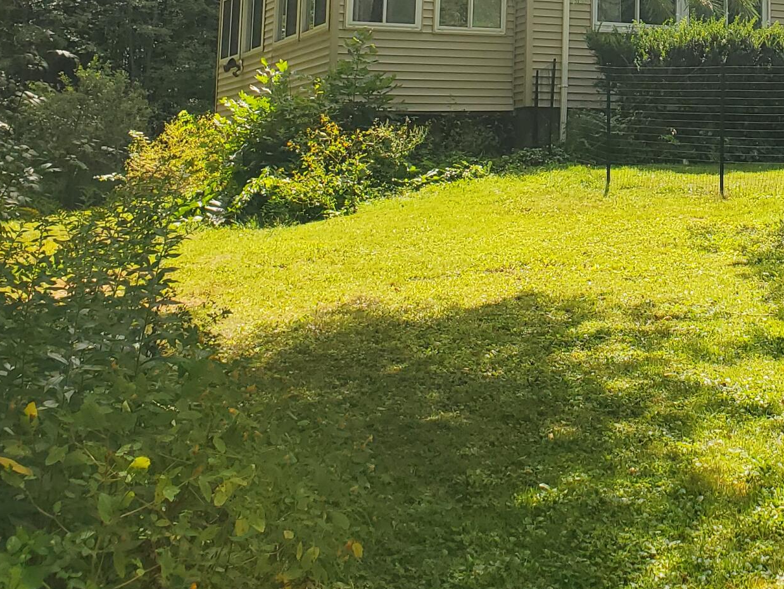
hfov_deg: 29.2
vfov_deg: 22.3
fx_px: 1427
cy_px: -18
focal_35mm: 63
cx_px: 740
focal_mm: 4.3
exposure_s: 1/800
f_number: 2.4
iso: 50
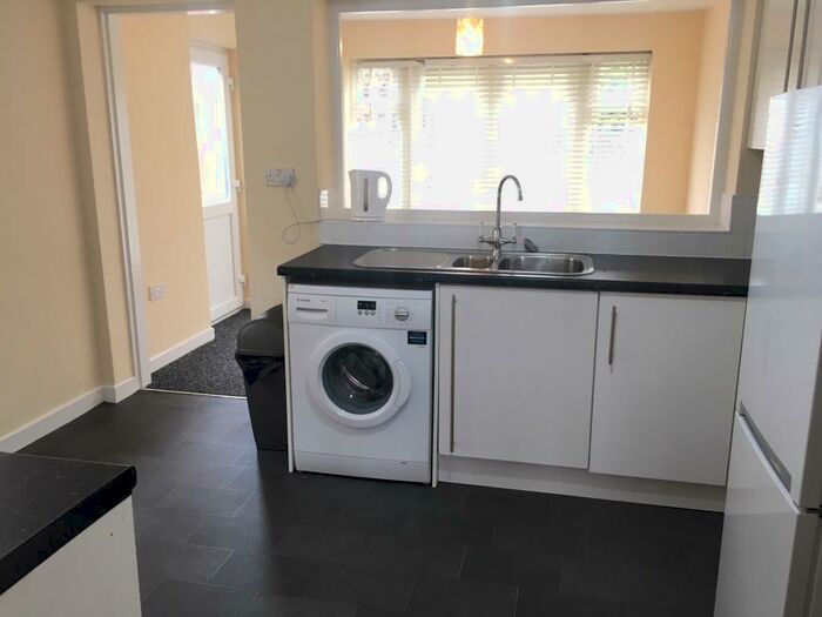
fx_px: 689
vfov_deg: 48.2
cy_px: 308
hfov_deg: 61.7
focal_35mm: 29
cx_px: 411
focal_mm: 4.15
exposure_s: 1/30
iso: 50
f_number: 2.2
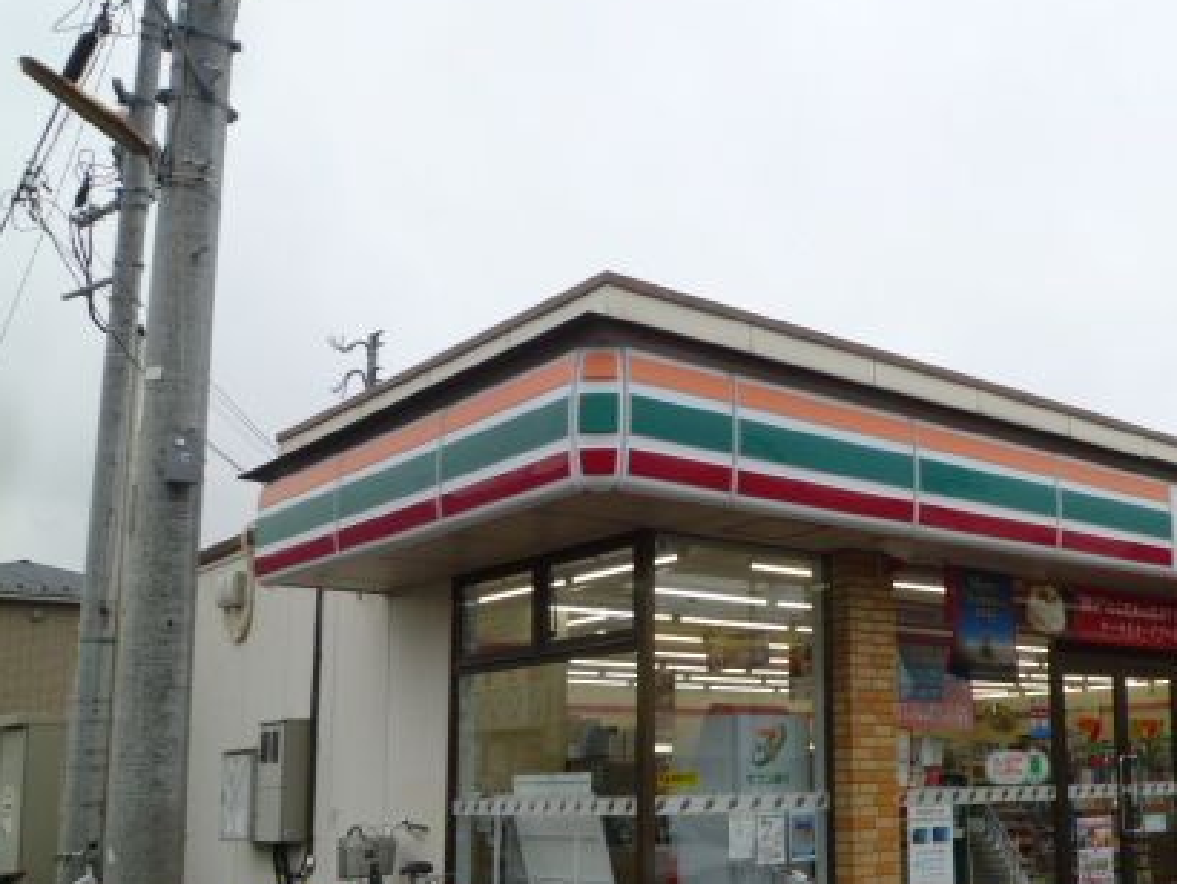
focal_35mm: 39
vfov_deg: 36.6
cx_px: 907
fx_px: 1327
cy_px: 554
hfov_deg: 45.9
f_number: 2.8
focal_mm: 4.5
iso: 80
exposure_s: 1/125
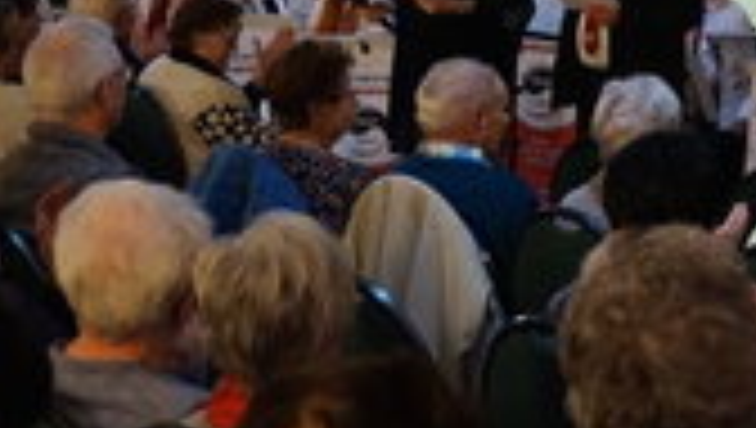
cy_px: 0
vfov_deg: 11.1
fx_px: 2173
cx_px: 896
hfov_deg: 18.7
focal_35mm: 108
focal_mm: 29
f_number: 4.5
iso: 3200
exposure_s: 1/100
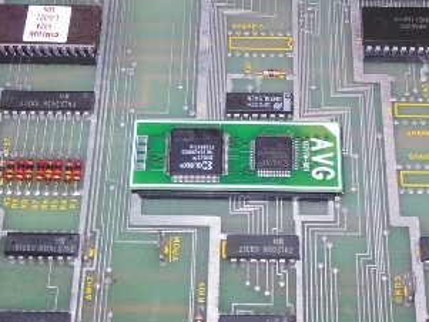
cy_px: 91
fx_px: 793
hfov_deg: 30.2
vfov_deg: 22.8
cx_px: 251
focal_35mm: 64
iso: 200
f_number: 7.5
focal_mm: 7.7
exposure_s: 1/30
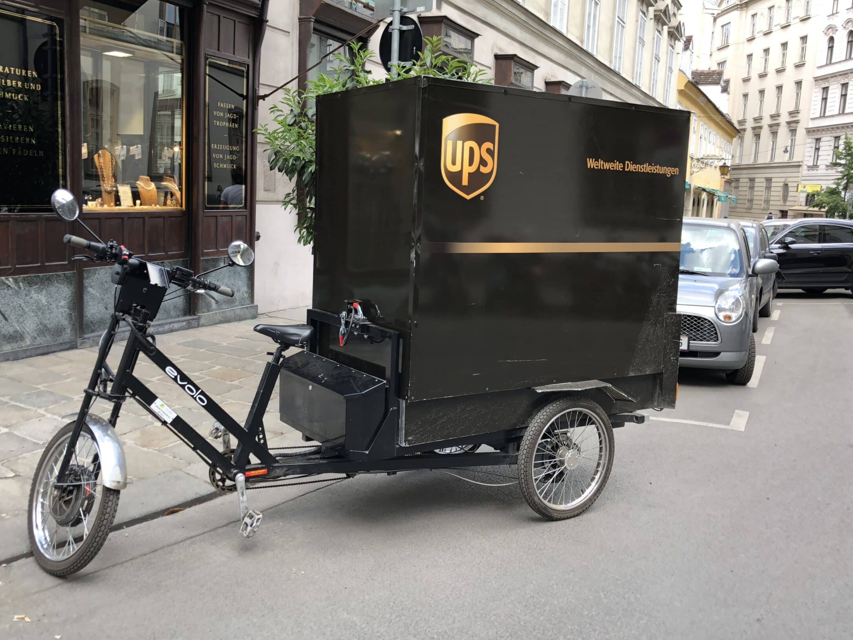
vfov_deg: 42.9
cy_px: 311
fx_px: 813
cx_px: 377
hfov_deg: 55.2
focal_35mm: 33
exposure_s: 1/100
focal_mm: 4
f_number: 1.8
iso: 40
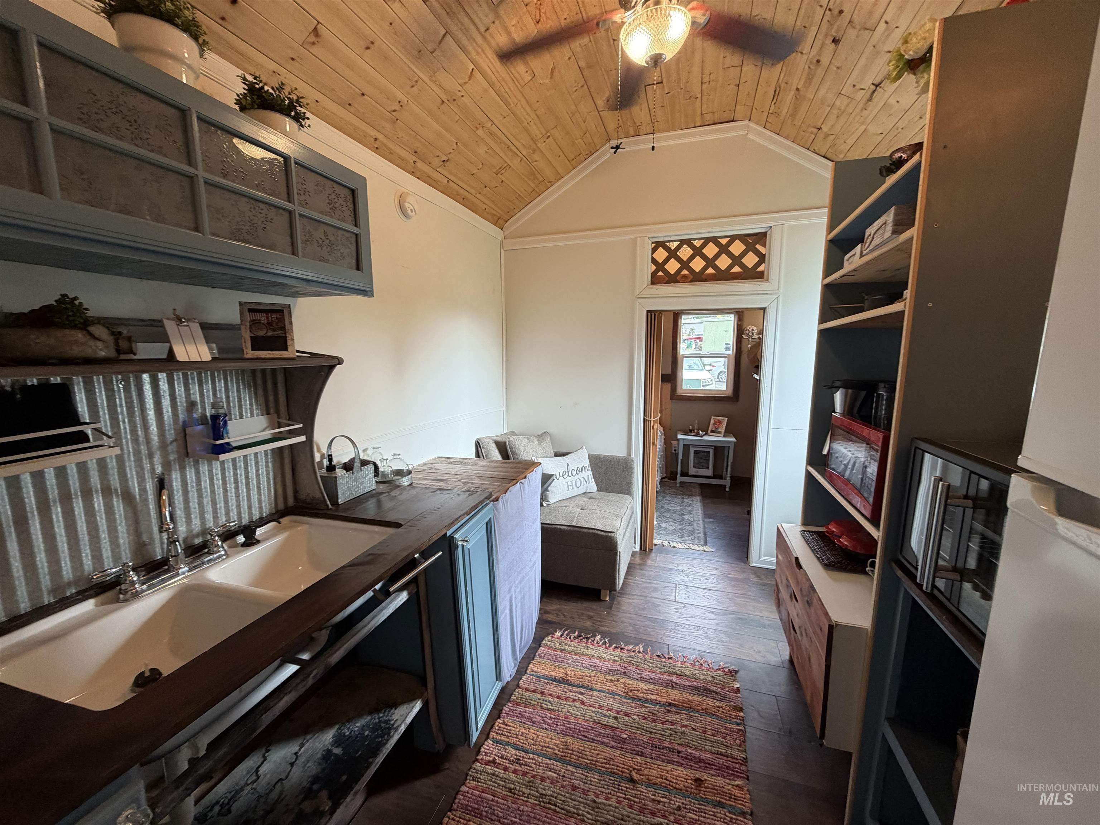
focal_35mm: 14
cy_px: 412
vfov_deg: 85.7
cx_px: 550
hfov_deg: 102.1
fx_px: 445
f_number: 2.2
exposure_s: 1/60
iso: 160
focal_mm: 2.22
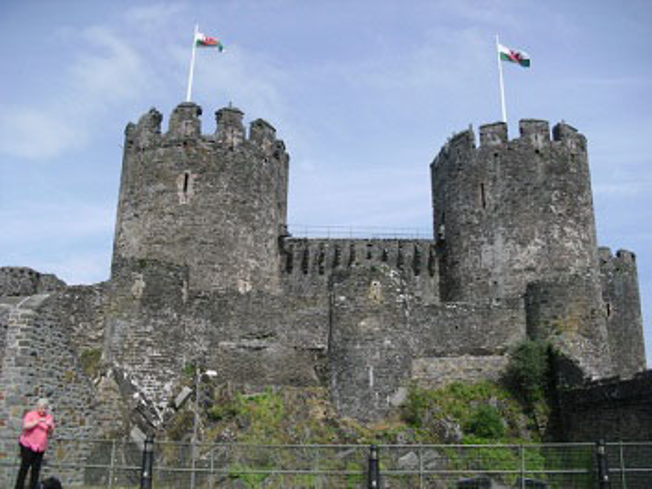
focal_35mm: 36
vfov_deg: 39.7
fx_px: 678
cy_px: 244
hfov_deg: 51.4
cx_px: 326
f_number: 7.8
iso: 80
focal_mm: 6.3
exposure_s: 1/200
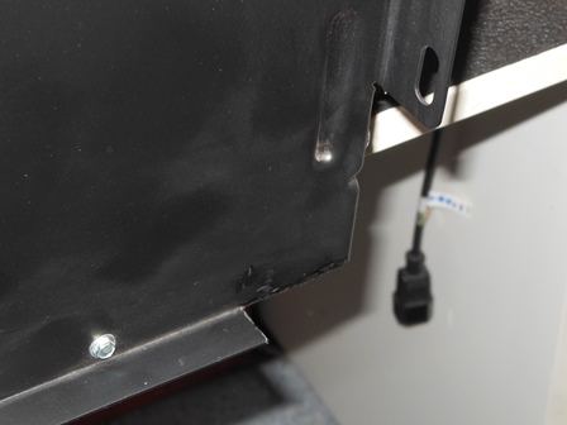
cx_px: 284
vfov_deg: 19.4
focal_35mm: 76
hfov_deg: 25.7
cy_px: 212
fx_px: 1245
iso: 200
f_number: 4.4
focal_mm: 13.6
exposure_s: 1/60
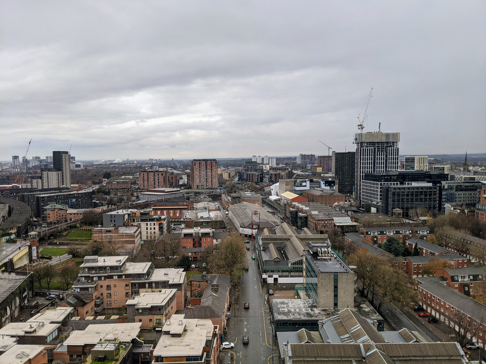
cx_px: 243
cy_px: 182
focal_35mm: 27
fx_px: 379
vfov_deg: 51.3
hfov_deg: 65.3
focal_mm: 4.44
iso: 61
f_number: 1.8
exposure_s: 1/270
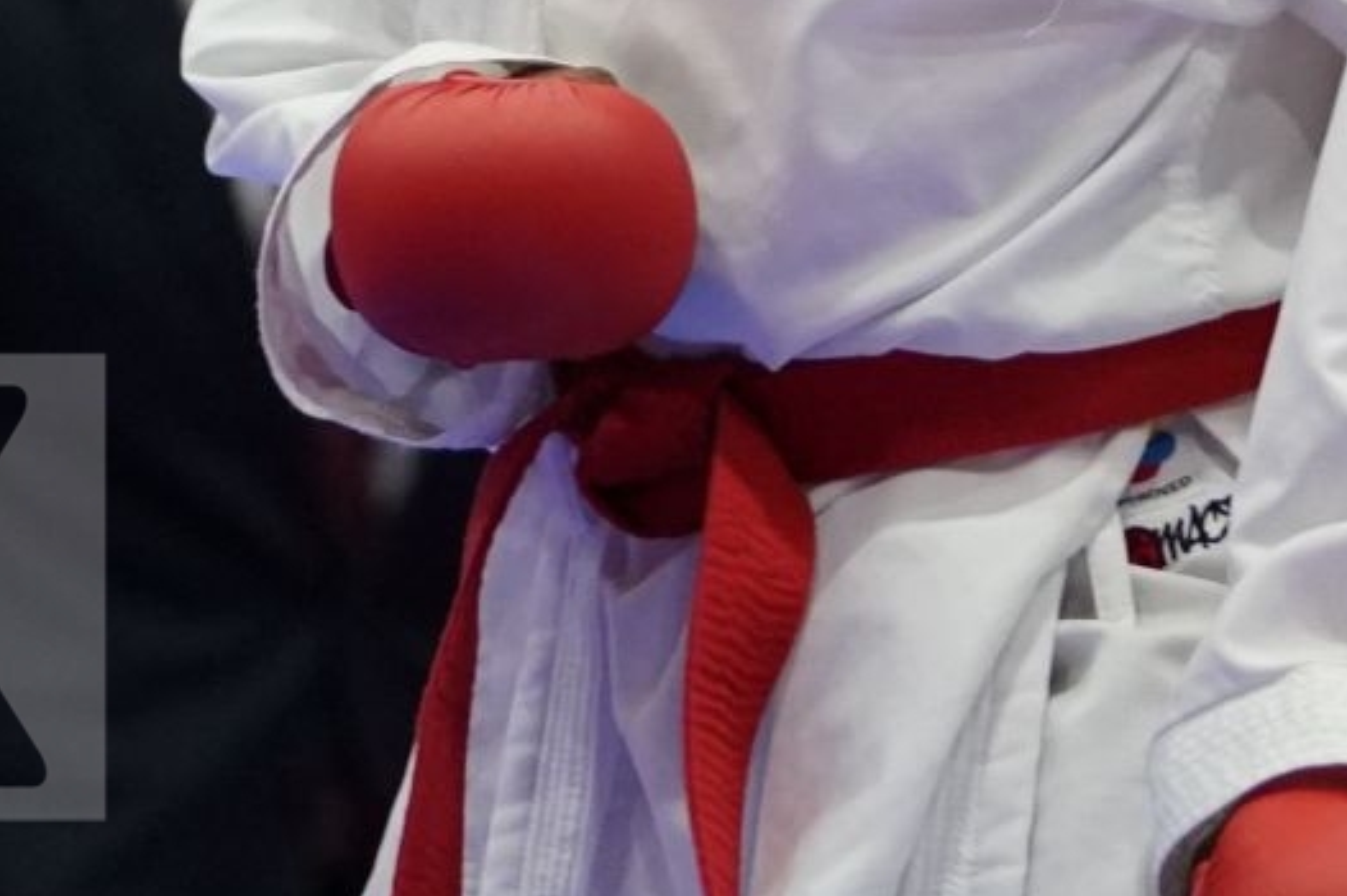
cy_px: -323
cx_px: 1603
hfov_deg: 2.7
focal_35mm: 774
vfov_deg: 1.8
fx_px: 28941
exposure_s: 1/1000
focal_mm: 151
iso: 3200
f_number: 2.8
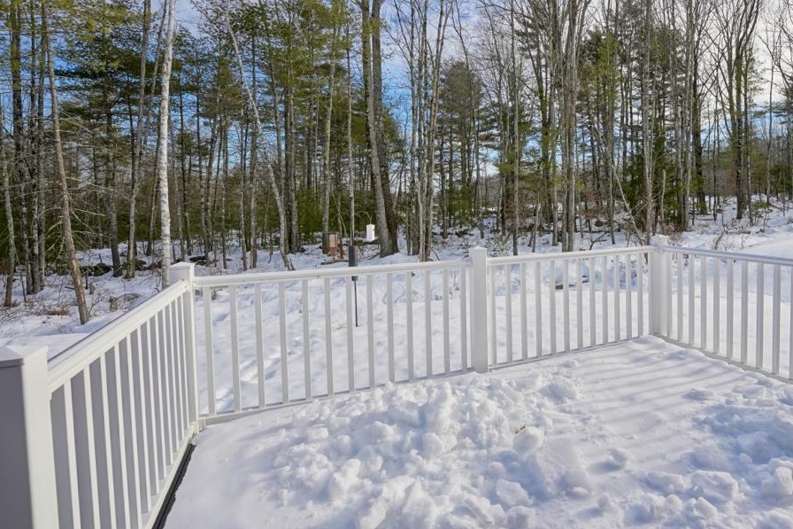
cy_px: 209
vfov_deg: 61.3
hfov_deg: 81.0
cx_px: 534
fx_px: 440
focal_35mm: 20
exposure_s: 1/1600
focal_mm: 14
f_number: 8
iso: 800
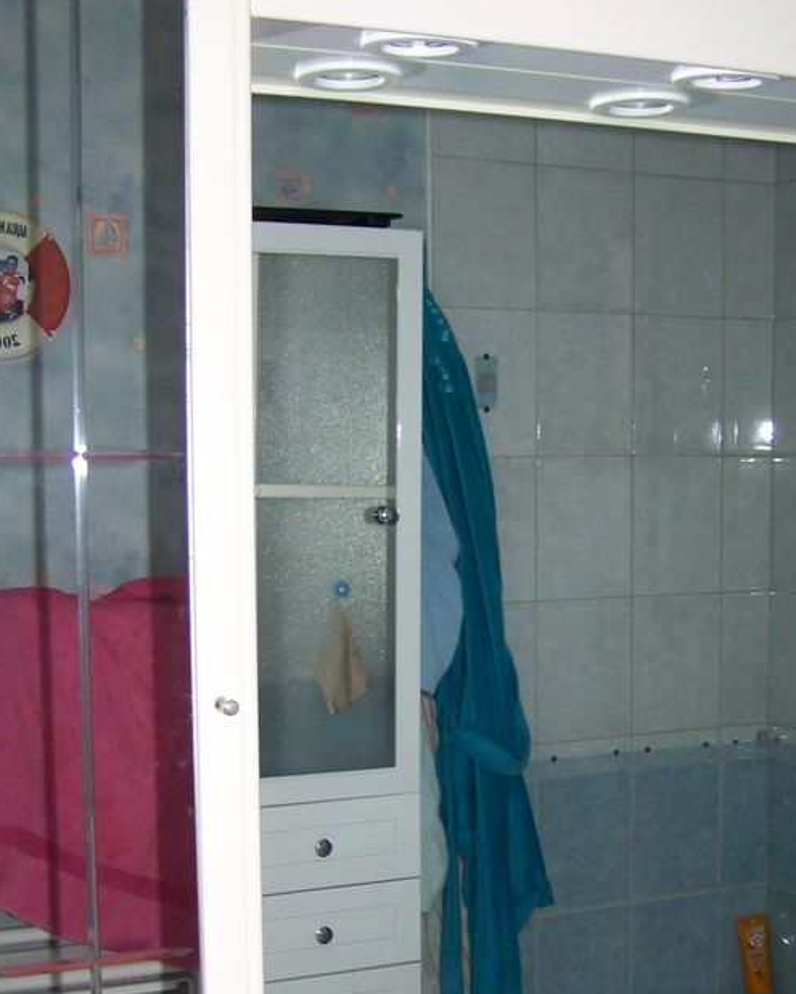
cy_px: 682
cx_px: 466
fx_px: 1766
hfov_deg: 25.4
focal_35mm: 60
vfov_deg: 31.1
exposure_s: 1/30
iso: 200
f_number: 2.8
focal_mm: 6.3
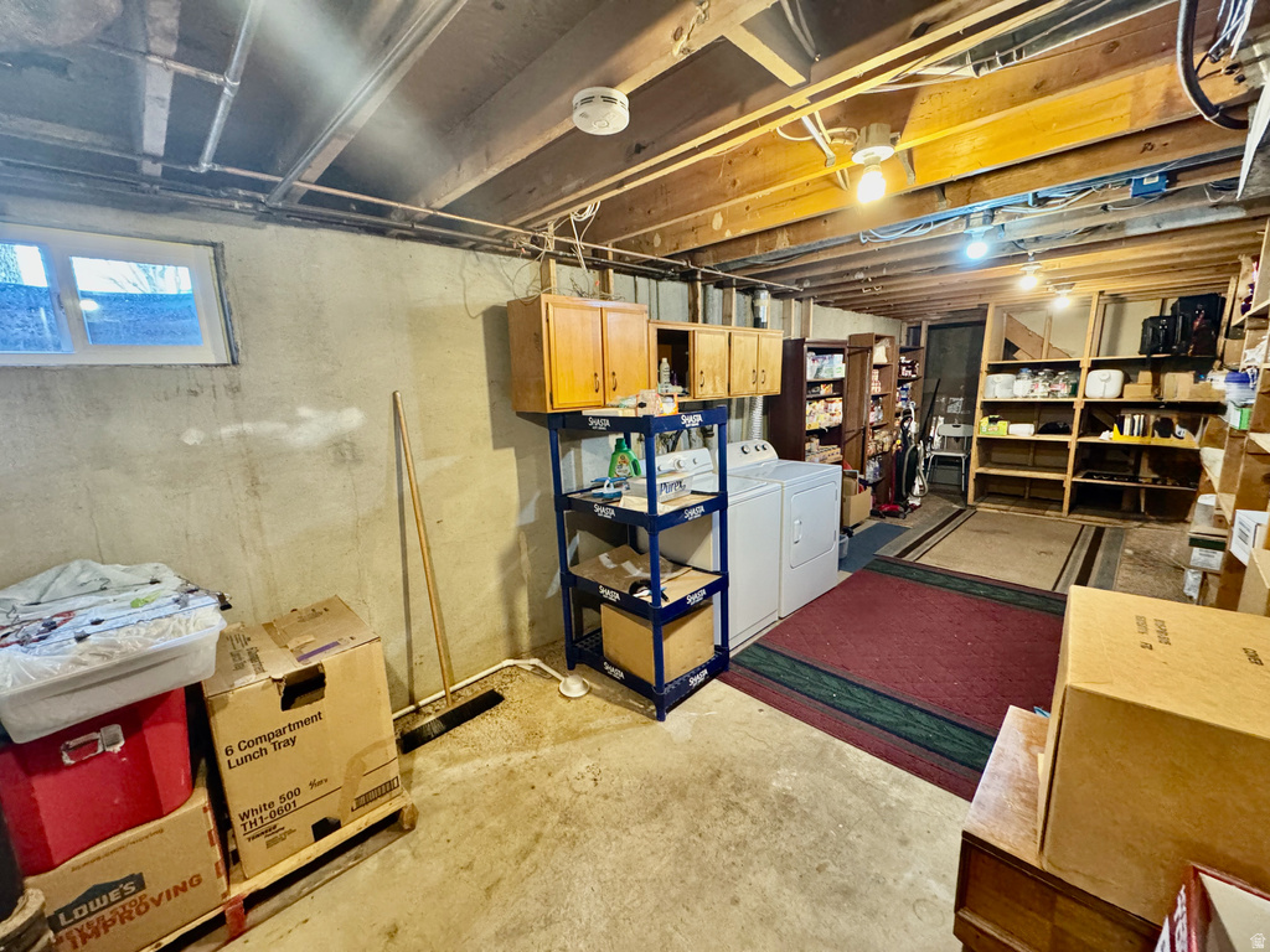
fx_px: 514
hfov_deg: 102.1
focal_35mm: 14
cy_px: 476
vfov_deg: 85.7
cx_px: 635
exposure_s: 1/60
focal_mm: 2.22
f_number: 2.2
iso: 1000
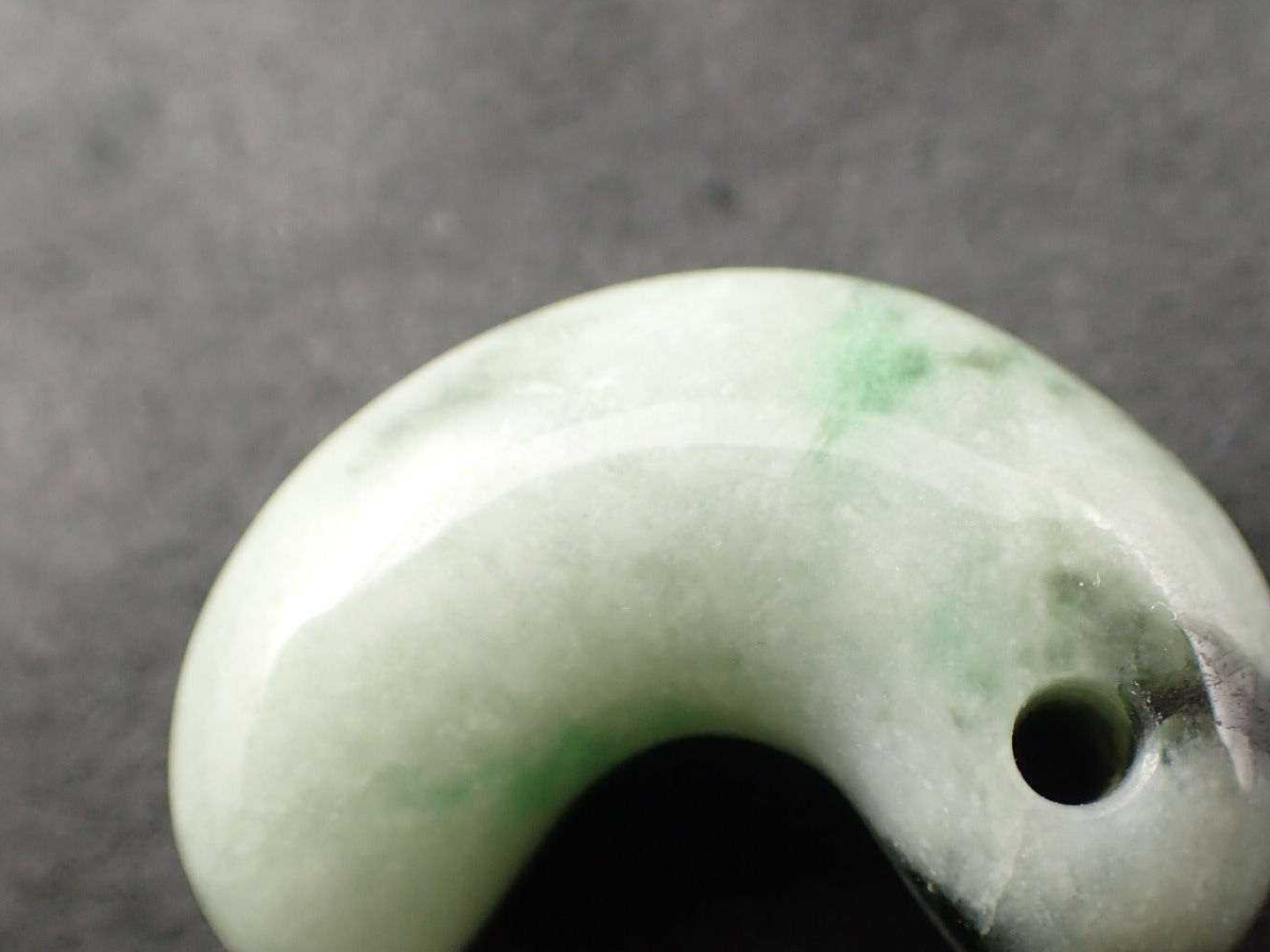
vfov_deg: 28.9
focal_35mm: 50
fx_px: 1834
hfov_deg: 38.0
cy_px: 641
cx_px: 790
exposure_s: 1/125
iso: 320
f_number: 2.6
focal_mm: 6.42
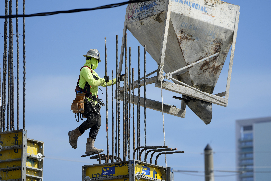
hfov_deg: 8.1
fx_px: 1904
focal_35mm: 253
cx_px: 136
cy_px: 90
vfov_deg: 5.4
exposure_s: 1/640
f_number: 5.6
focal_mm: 253
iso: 100
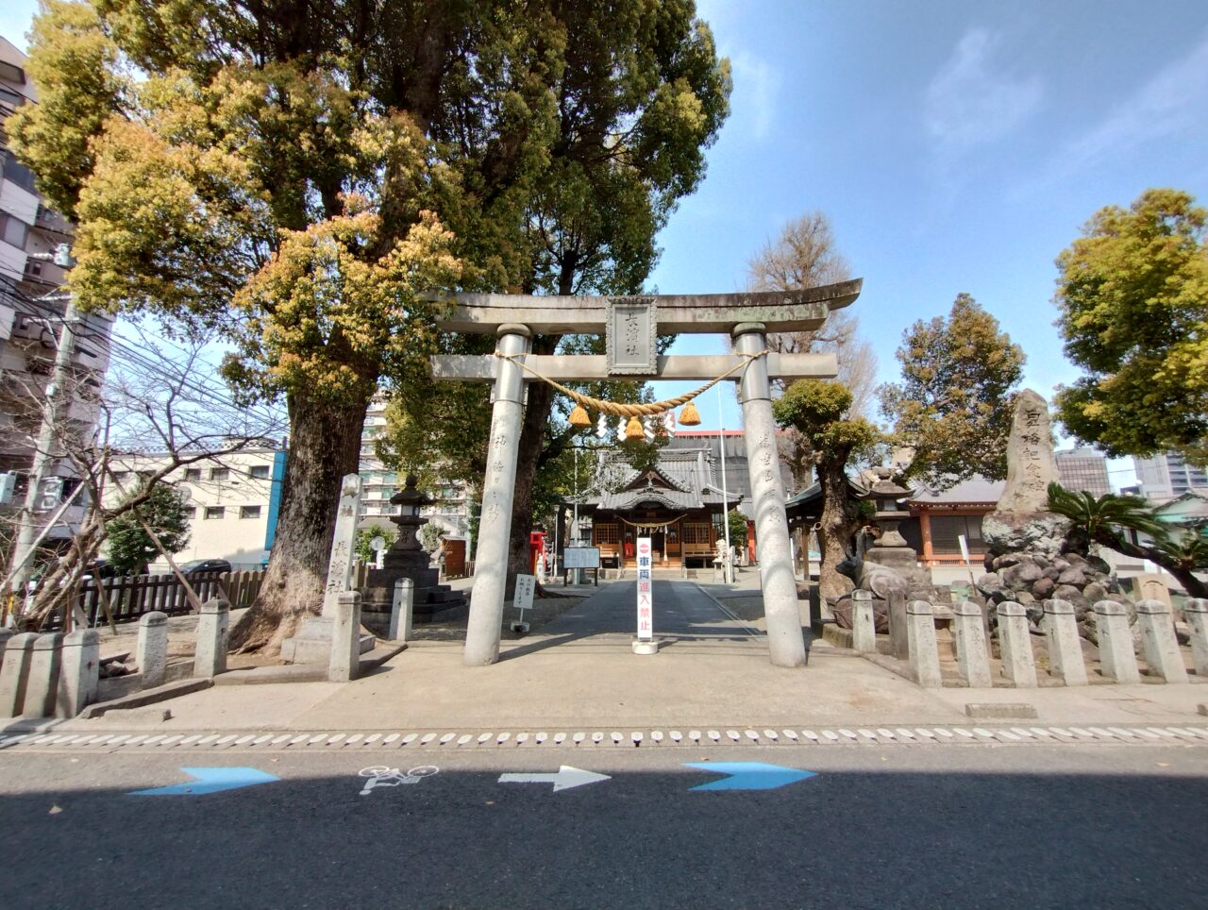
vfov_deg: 78.3
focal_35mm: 16
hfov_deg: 94.4
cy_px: 455
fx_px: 559
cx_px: 604
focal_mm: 1.66
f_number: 2.2
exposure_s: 1/699
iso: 100
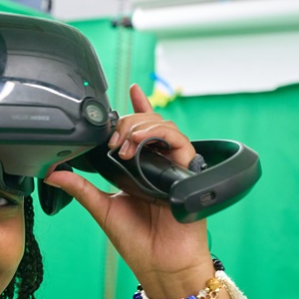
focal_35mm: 83
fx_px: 811
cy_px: 170
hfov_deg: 20.2
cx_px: -2
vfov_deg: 20.9
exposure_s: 1/80
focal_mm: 35
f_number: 5
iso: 5000
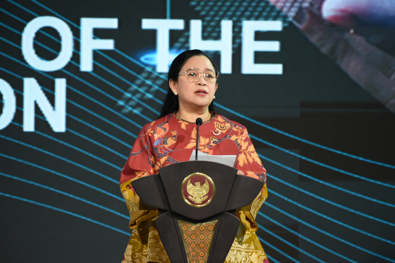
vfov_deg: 3.1
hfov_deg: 4.6
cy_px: 132
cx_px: 198
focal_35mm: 450
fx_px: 4937
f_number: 5.6
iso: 2500
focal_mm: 450
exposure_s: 1/100
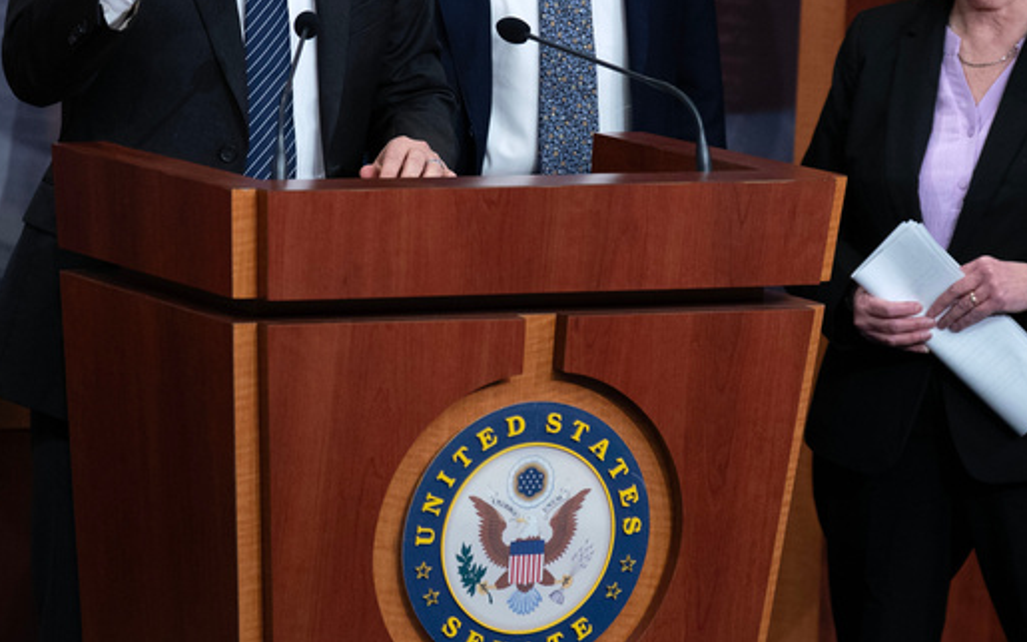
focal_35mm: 225
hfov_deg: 9.3
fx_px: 6298
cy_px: 97
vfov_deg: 5.8
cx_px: 209
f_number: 3.5
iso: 1600
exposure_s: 1/400
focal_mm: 111
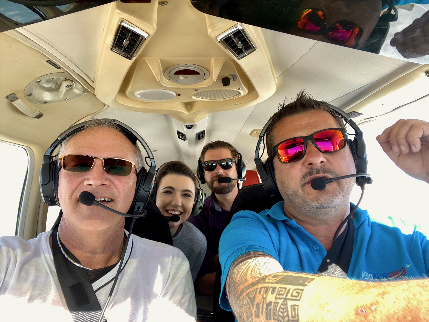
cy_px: 161
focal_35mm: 23
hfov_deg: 73.9
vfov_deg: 58.9
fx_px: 285
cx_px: 214
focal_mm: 2.71
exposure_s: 1/122
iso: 32
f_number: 2.2
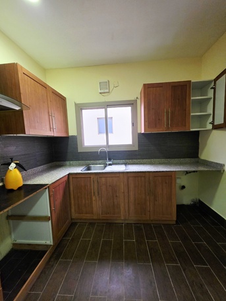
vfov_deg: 106.2
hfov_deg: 89.9
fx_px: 113
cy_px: 150
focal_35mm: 13
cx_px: 113
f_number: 1.9
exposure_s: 1/50.3
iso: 500
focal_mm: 2.2
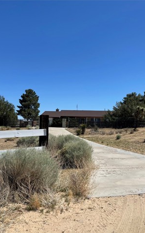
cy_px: 117
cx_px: 60
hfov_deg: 34.3
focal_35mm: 37
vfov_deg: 52.8
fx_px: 234
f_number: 1.6
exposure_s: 1/5556
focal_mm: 4.2
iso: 32
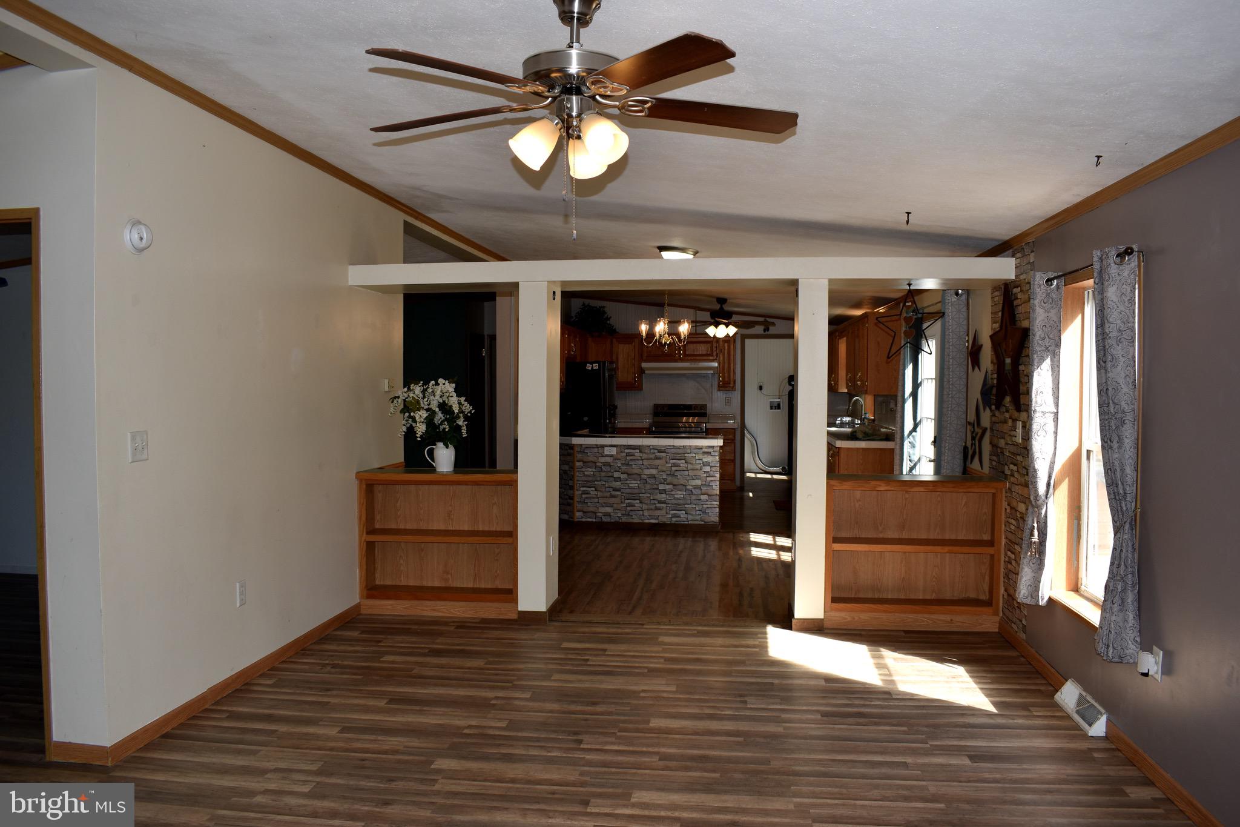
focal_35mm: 27
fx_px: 930
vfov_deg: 47.9
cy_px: 414
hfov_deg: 67.4
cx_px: 620
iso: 160
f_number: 5.6
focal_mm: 18
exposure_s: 1/125
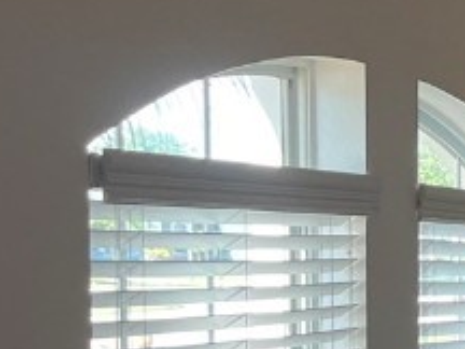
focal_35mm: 123
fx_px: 1652
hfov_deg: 13.2
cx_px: 1014
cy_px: 433
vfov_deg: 11.8
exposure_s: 1/122
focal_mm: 5.1
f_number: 1.6
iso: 100
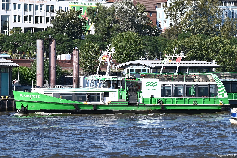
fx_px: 791
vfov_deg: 11.4
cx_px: 118
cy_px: 79
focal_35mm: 120
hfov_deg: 17.0
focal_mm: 120
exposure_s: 1/400
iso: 100
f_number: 5
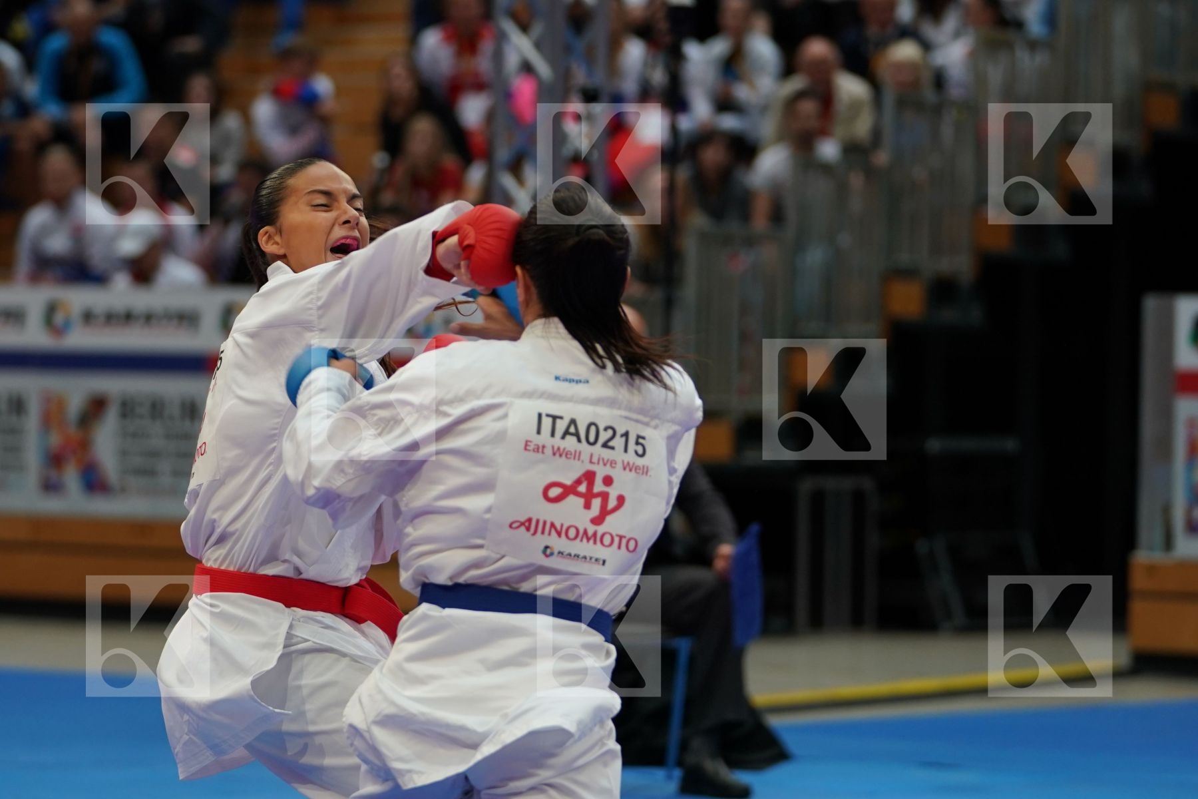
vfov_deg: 8.0
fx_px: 5690
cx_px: 599
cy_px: 400
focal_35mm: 171
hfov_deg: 12.0
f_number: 2.8
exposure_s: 1/1000
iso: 1000
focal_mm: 114
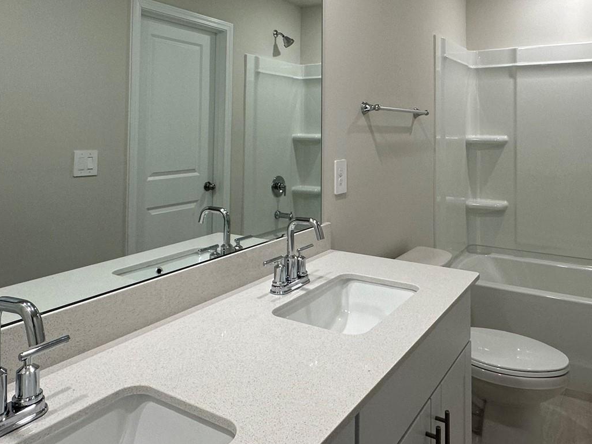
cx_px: 337
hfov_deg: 63.2
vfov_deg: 48.1
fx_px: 479
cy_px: 120
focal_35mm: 28
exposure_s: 1/120
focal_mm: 2.22
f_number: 2.2
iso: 100
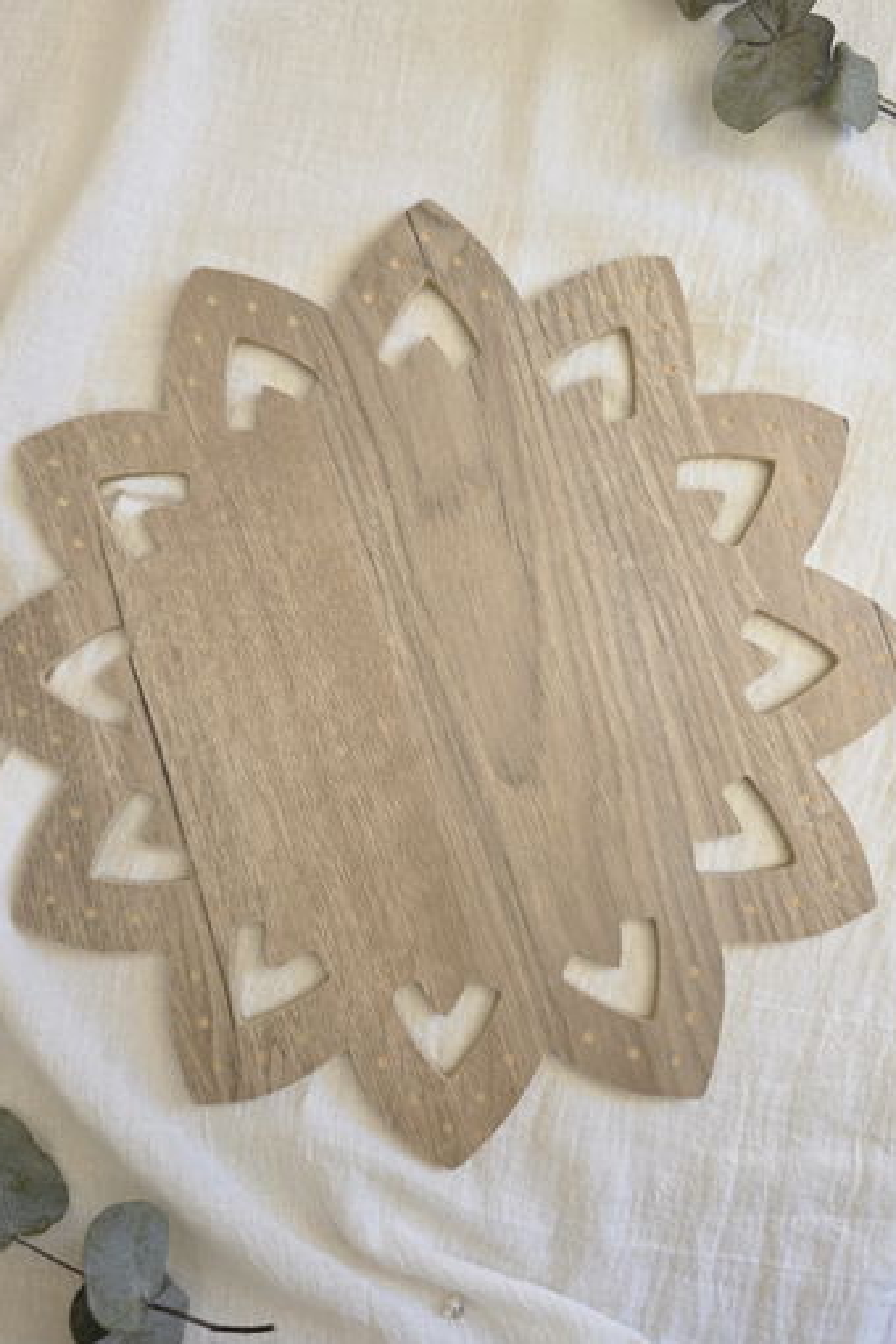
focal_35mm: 25
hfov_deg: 51.2
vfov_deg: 71.5
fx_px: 933
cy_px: 660
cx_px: 401
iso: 100
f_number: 1.7
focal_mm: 6.3
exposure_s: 1/100
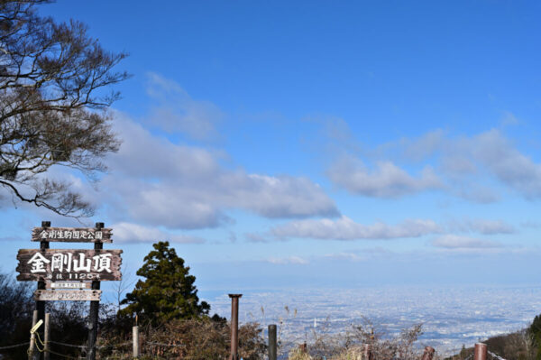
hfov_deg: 46.4
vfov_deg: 31.8
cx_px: 270
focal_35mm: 42
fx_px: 631
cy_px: 180
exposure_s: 1/3000
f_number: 4
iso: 100
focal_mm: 42
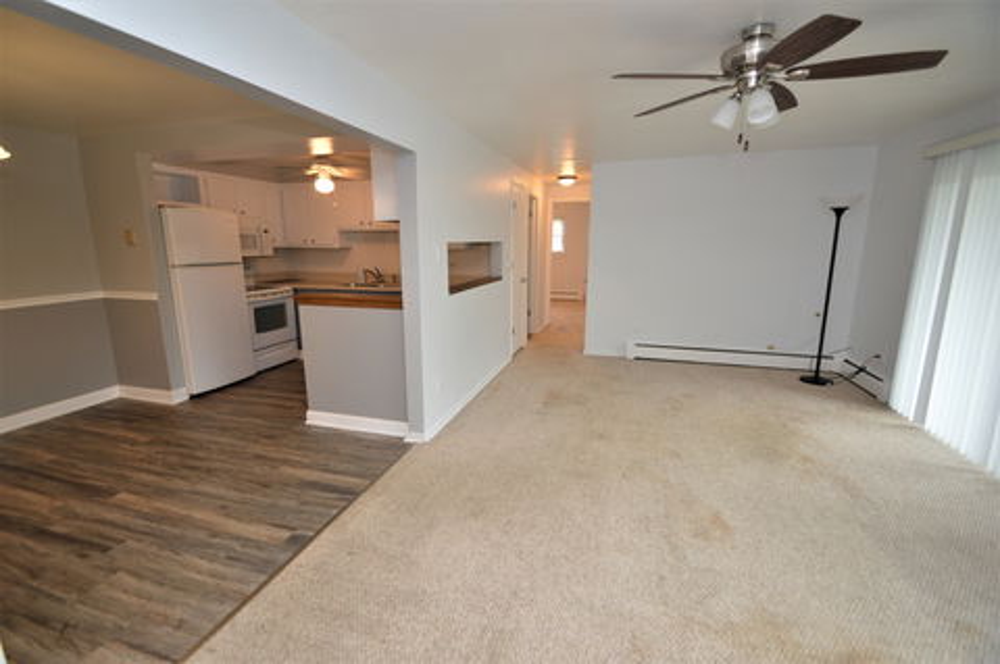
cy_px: 332
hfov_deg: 100.4
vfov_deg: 77.2
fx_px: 416
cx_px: 500
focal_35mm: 15
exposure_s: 1/60
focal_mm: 10
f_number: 3.5
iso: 400
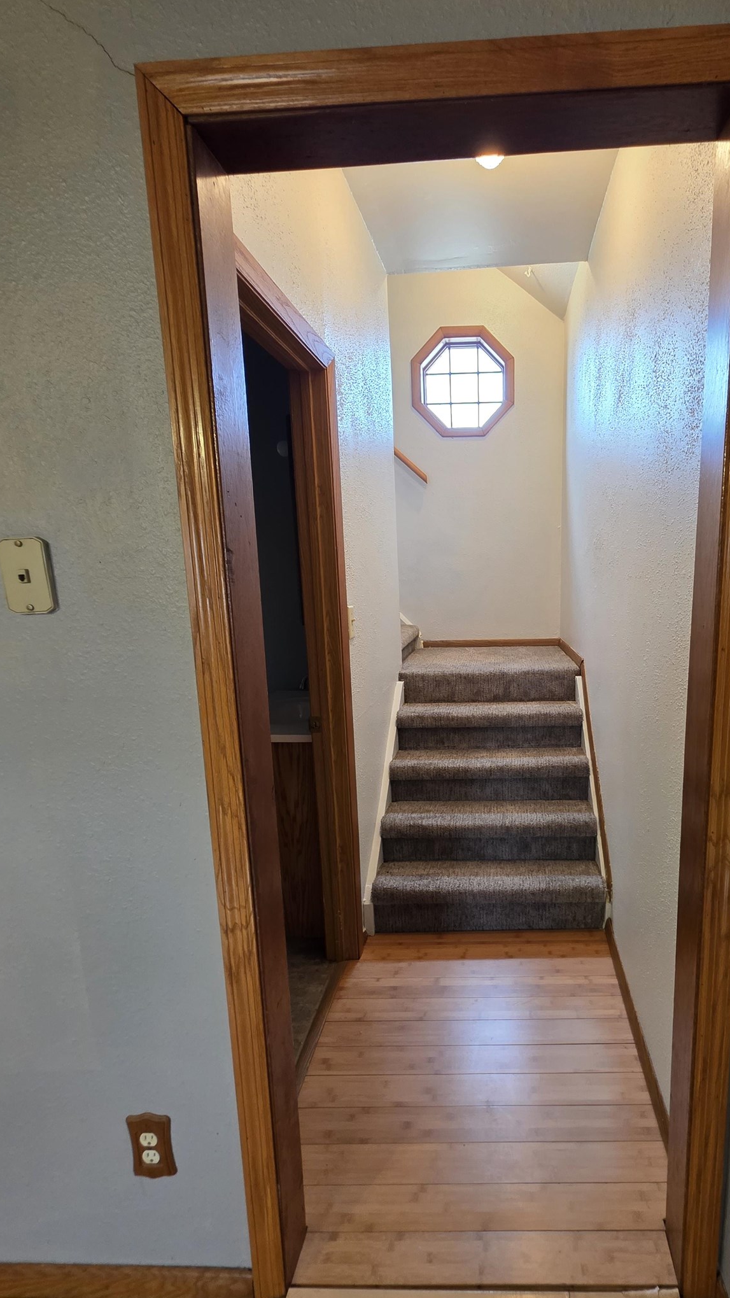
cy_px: 670
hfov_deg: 65.7
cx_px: 474
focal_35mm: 16
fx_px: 551
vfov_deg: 99.3
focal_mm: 2.2
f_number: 1.9
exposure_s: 1/60
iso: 160
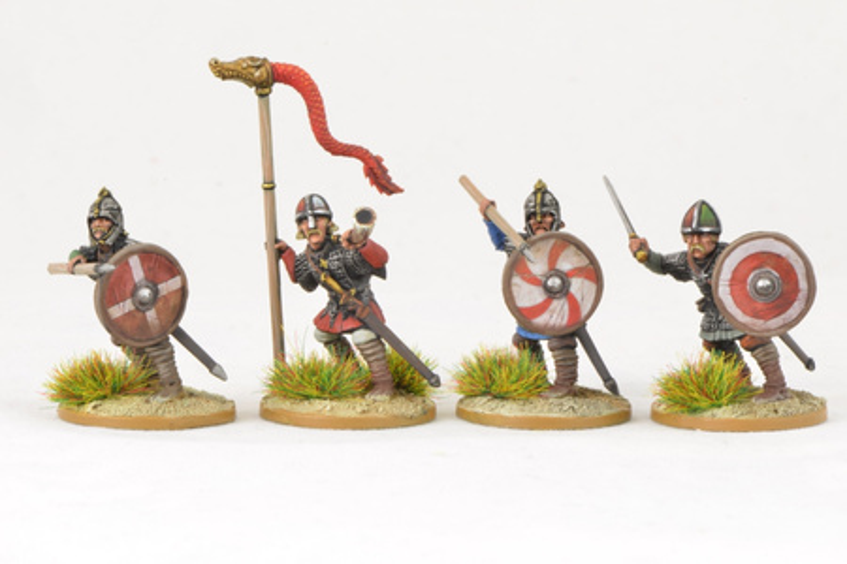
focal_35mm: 105
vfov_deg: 13.0
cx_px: 424
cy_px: 282
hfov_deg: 19.5
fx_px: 2470
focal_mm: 105
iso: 100
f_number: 32
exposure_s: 4
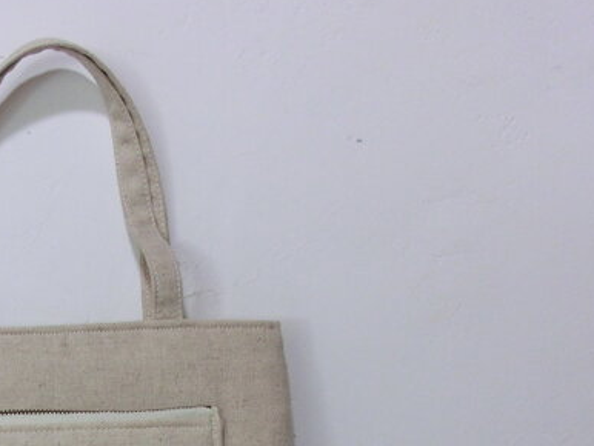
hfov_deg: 33.2
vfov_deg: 25.6
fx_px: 910
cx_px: 2
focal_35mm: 53
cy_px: 483
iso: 160
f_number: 3
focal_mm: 4.24
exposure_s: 1/60
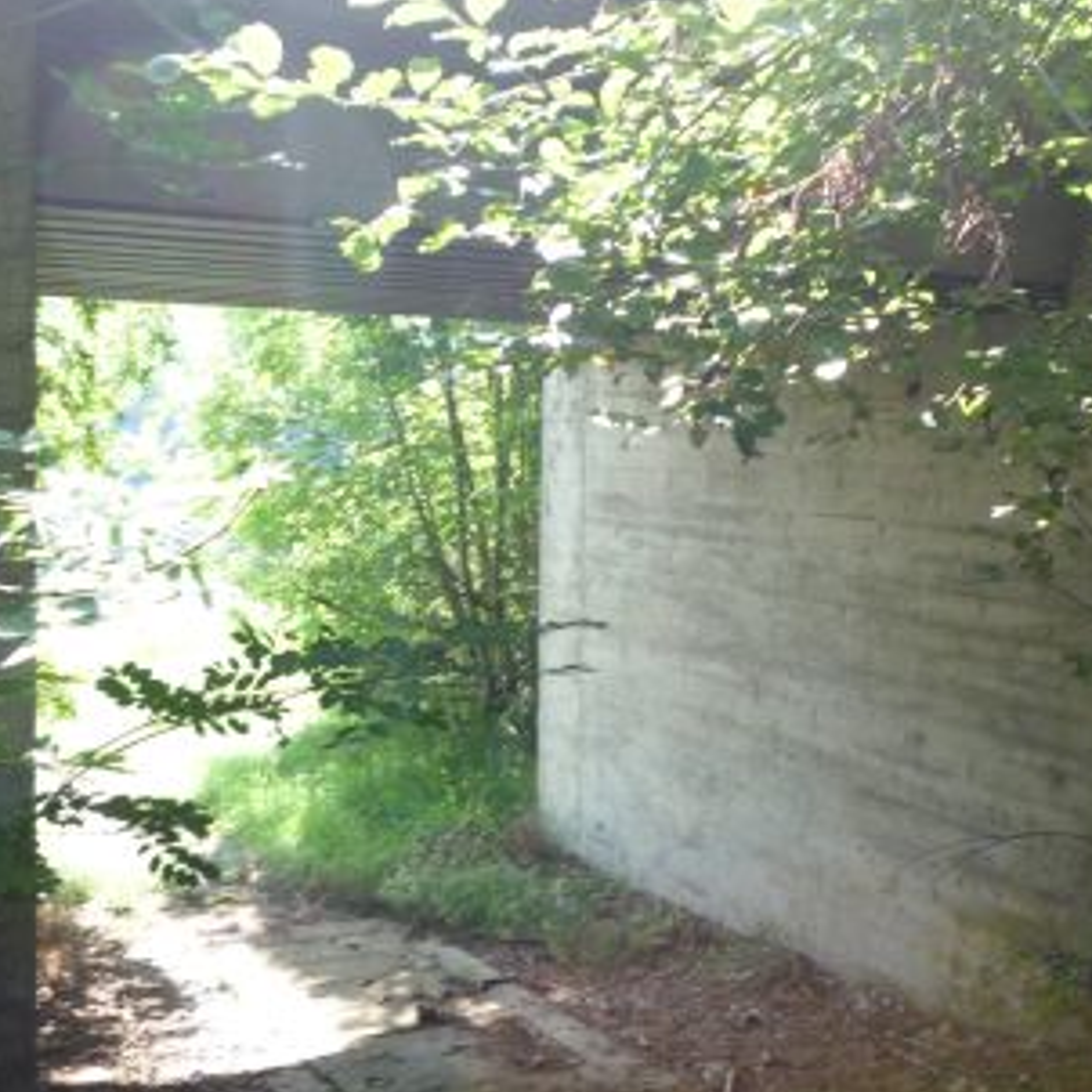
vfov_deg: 37.5
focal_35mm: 45
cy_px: 503
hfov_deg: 37.4
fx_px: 1606
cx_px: 673
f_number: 3.3
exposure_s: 1/60
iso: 100
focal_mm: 5.2
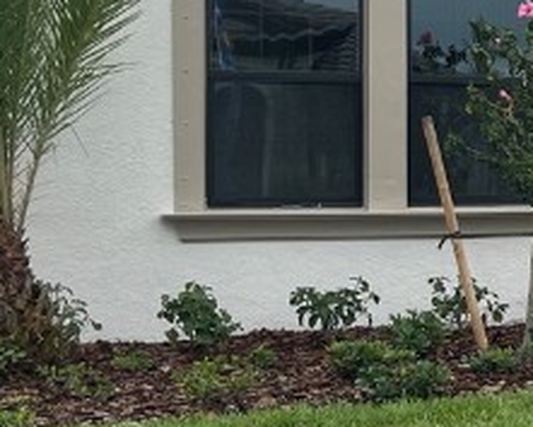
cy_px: 157
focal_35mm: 113
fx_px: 1783
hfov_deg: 14.7
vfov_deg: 13.6
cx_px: 979
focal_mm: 5.1
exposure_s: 1/2165
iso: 32
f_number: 1.6
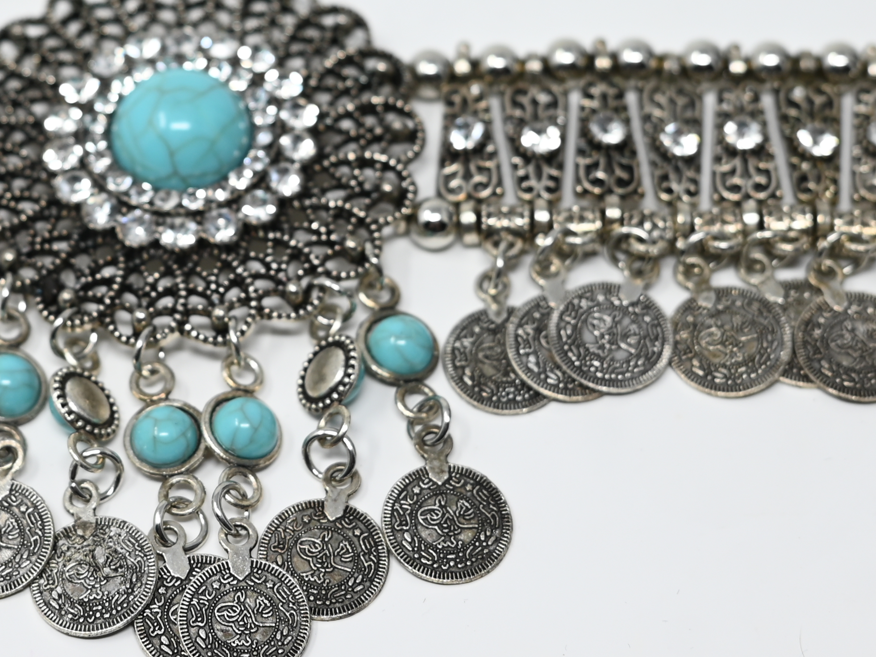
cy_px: 133
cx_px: 160
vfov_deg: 12.5
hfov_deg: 16.6
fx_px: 2986
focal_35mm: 118
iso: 125
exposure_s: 1/60
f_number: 4.5
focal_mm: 40
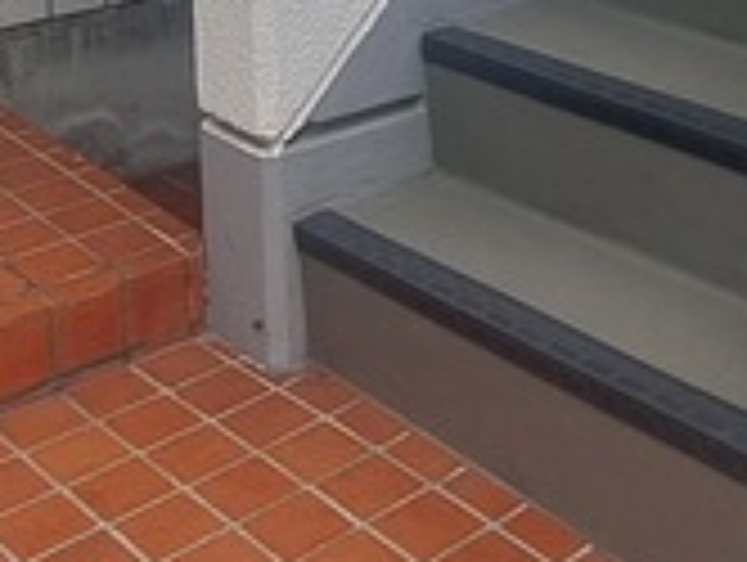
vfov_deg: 17.7
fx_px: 1621
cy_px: -279
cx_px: 450
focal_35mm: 75
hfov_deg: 25.9
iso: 50
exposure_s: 1/544
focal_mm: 1.74
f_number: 2.2
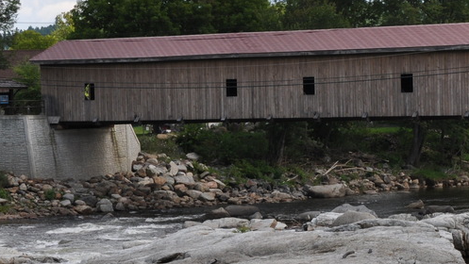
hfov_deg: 15.2
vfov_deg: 8.6
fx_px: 1758
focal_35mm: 141
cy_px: 211
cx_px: 314
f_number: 13
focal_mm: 35
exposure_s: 1/160
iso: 200
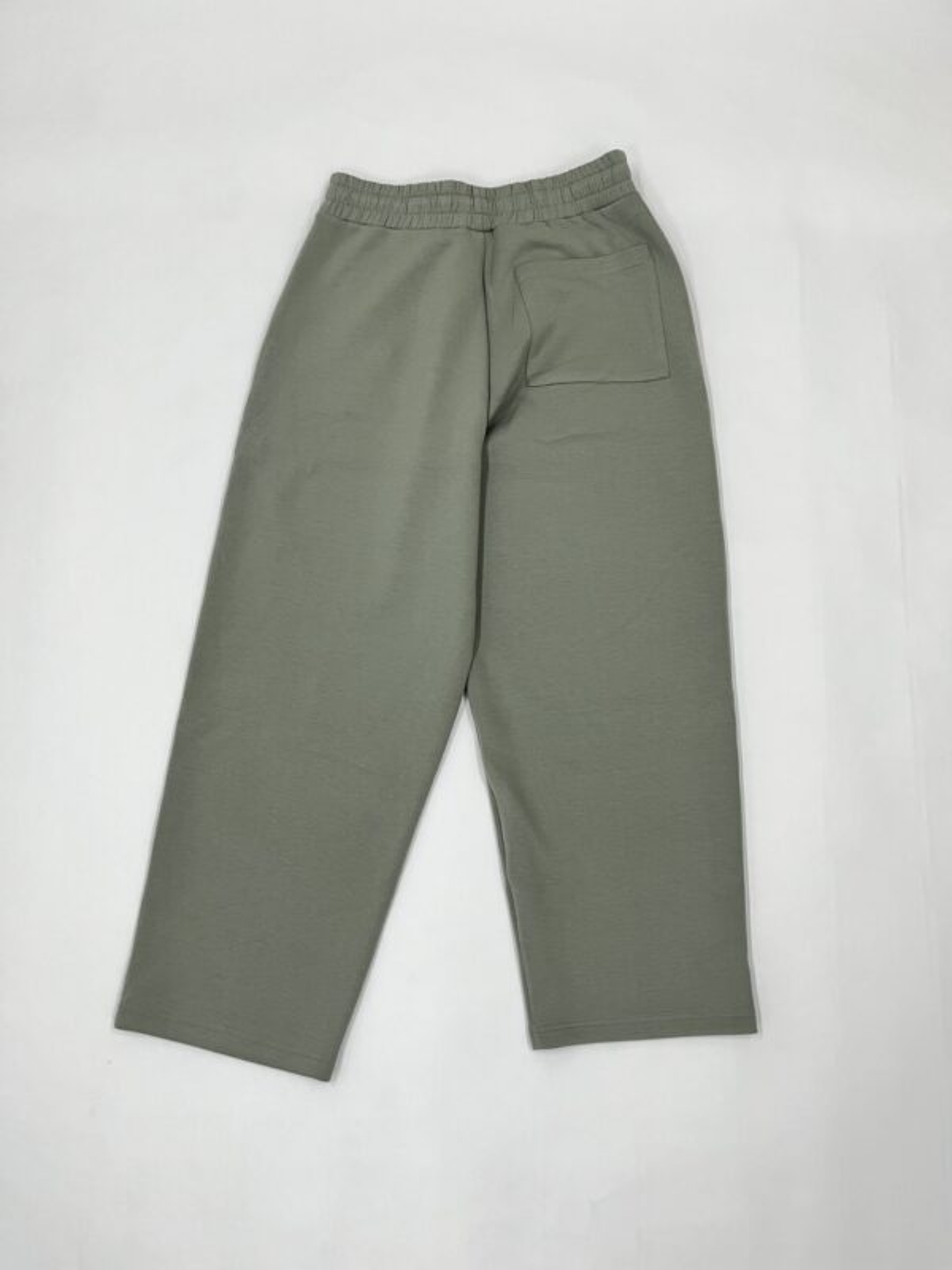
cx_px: 476
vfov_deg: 67.3
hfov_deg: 53.1
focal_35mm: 26
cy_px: 635
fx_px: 953
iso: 125
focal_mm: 5.1
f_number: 1.6
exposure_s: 1/50
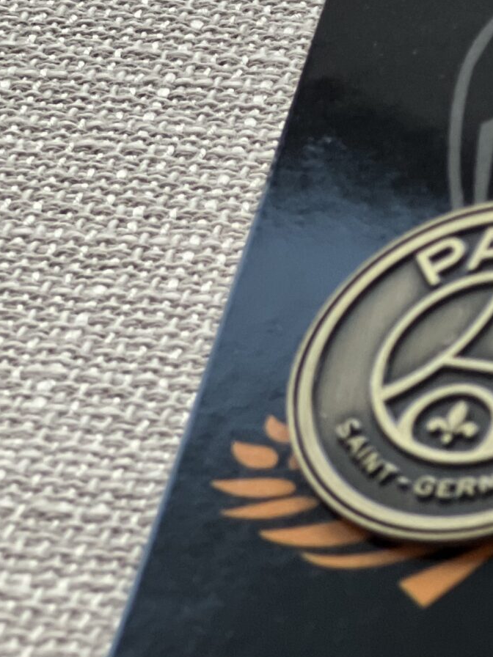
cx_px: 653
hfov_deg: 6.7
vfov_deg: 9.0
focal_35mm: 220
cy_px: 281
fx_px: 4178
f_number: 2.8
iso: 400
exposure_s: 1/32
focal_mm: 9
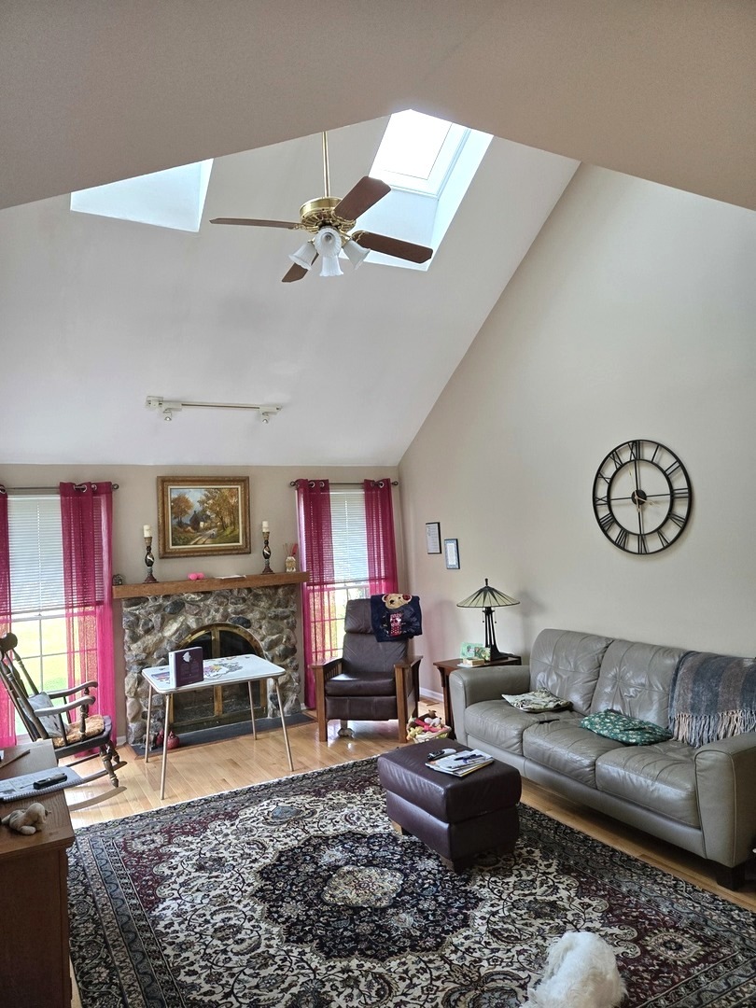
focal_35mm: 23
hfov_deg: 58.9
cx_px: 378
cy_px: 504
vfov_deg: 73.9
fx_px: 670
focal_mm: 5.4
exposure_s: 1/180
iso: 160
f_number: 1.8
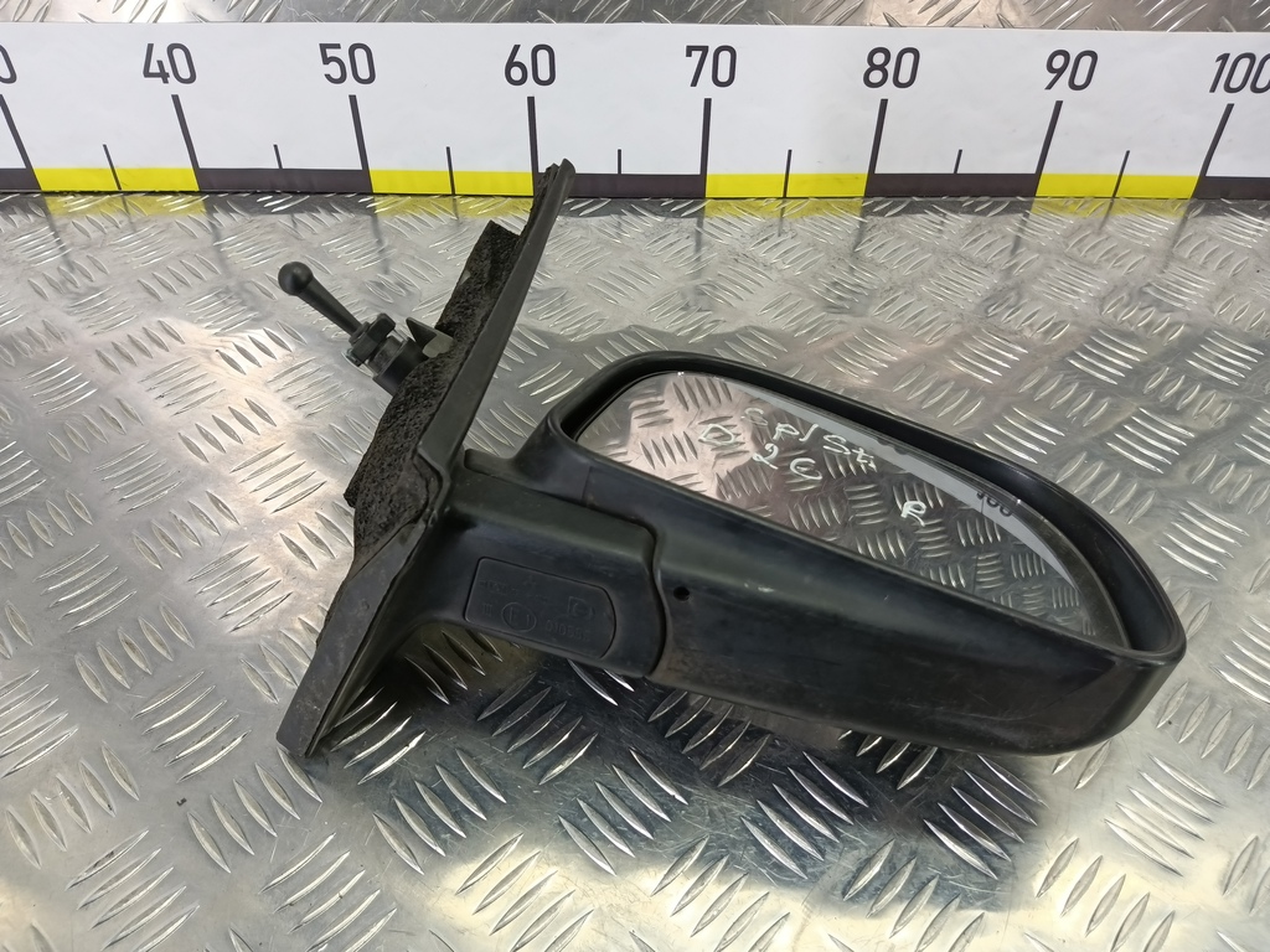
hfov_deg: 73.9
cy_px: 476
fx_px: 844
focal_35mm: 23
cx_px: 635
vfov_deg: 58.9
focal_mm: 4.11
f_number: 1.6
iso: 130
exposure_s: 1/50
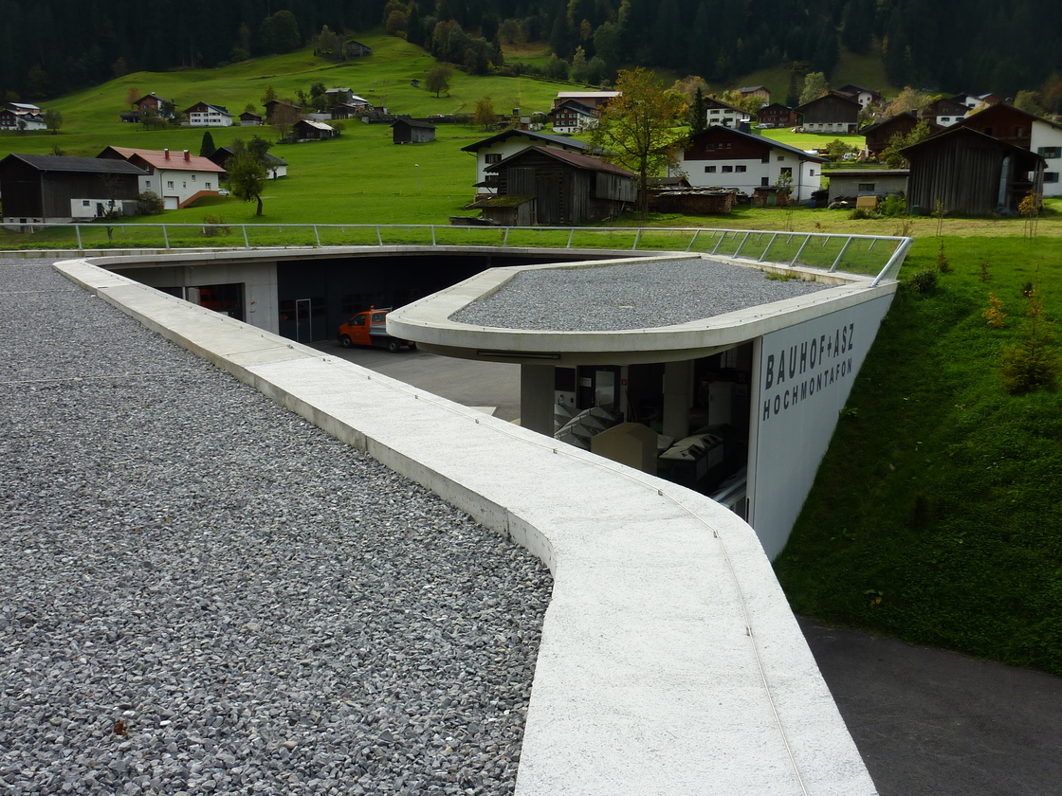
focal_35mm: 32
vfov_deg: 44.2
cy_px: 398
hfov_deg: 56.8
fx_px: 982
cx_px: 531
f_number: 4
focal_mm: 5.3
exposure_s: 1/320
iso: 80
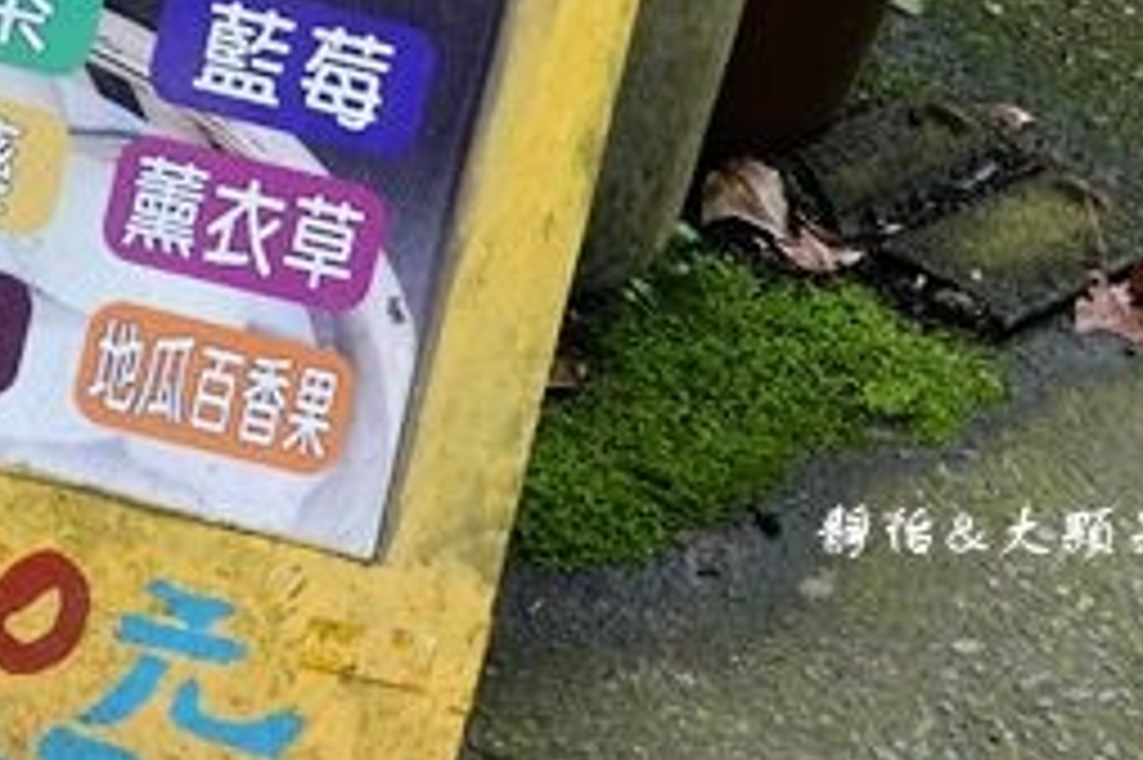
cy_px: -151
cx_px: 72
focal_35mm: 123
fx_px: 3903
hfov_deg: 16.4
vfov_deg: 10.9
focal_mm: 18.24
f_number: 4
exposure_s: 1/50
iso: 800
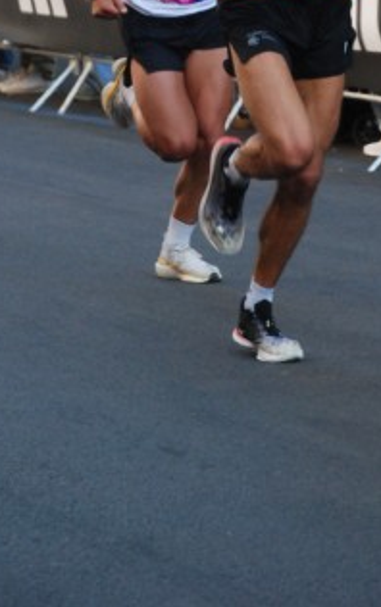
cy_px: 35
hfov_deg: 4.8
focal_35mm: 276
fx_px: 4576
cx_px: 361
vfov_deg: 7.6
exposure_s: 1/400
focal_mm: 95
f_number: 5.6
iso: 1000
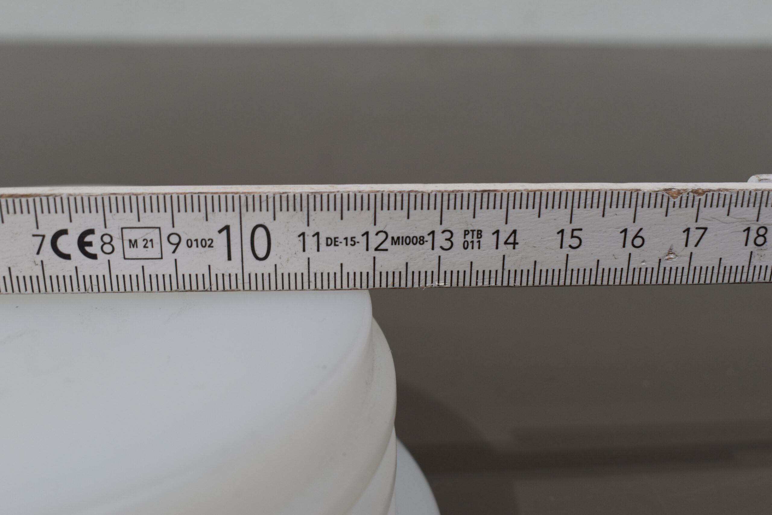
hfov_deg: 42.3
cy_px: 258
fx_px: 997
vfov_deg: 28.9
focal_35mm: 46
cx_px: 386
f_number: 8
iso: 360
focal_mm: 31
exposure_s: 1/60
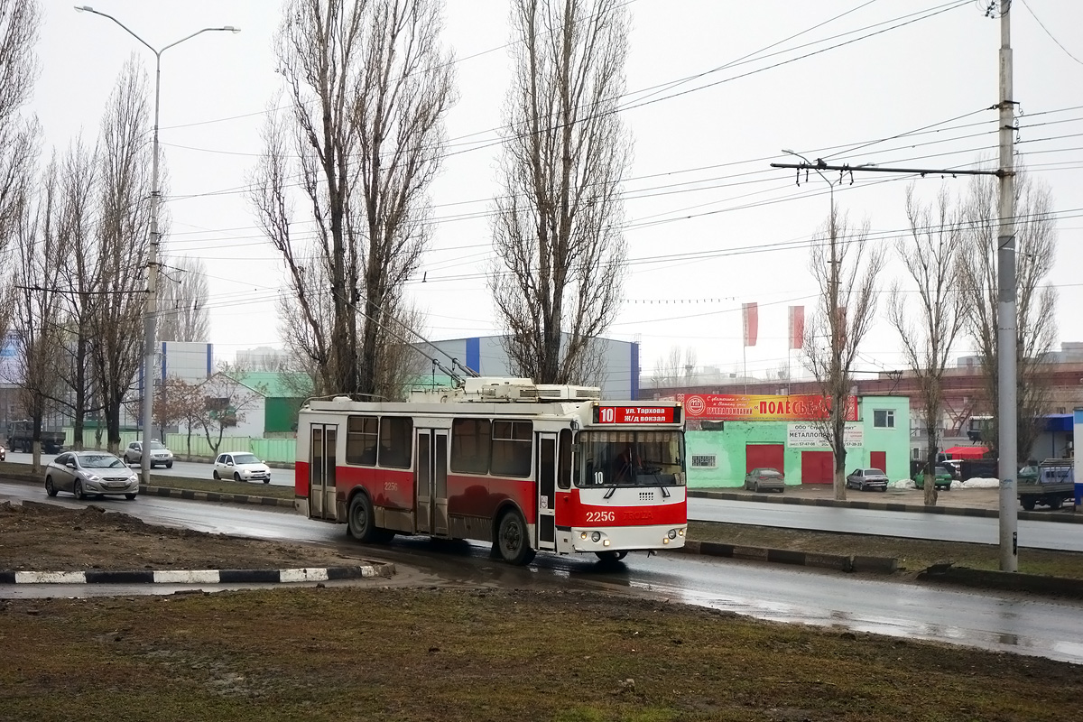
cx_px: 542
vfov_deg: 22.3
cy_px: 361
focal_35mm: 61
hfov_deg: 32.9
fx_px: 1835
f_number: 3.5
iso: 125
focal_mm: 22.49
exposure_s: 1/500
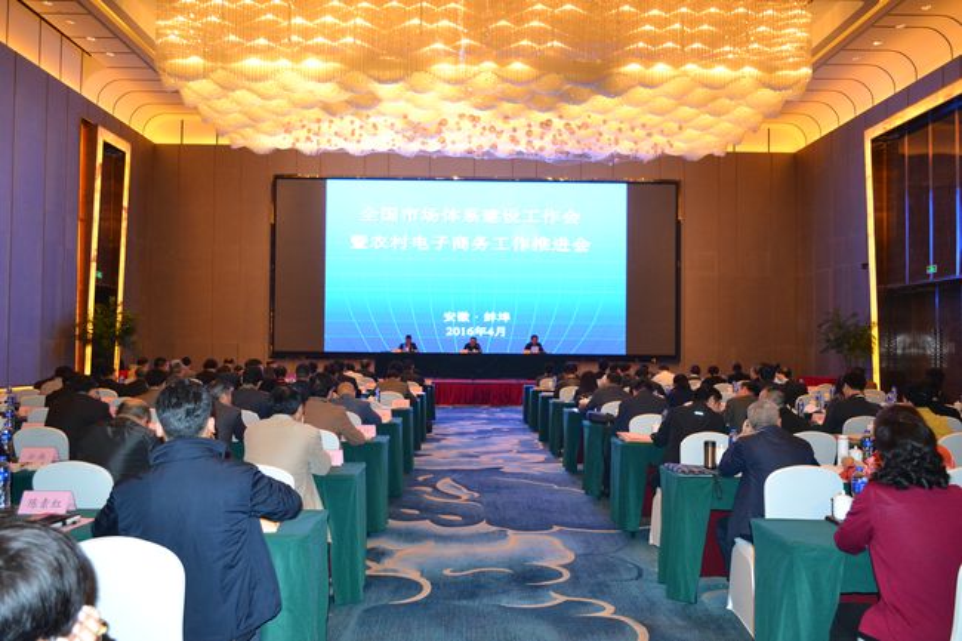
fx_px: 721
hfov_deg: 67.4
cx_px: 481
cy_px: 320
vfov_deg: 47.9
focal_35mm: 27
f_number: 3.5
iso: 1100
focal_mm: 18
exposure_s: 1/60
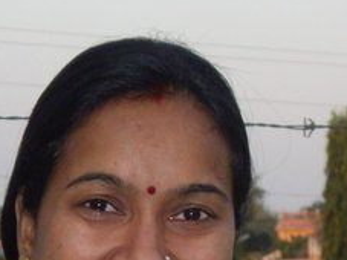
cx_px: 116
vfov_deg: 4.6
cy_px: 237
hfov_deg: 6.2
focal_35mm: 322
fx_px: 3226
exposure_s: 1/160
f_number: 5.2
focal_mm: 18.6
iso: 200
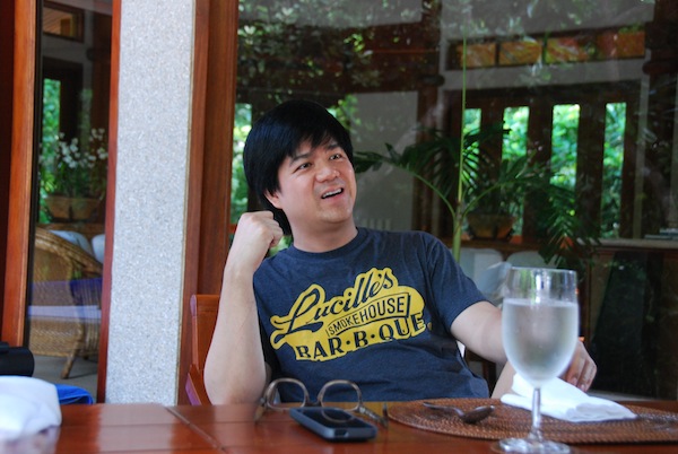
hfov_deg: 35.0
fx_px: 1075
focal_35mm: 57
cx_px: 339
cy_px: 227
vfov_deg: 23.9
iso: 720
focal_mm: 38
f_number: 4.5
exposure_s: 1/30
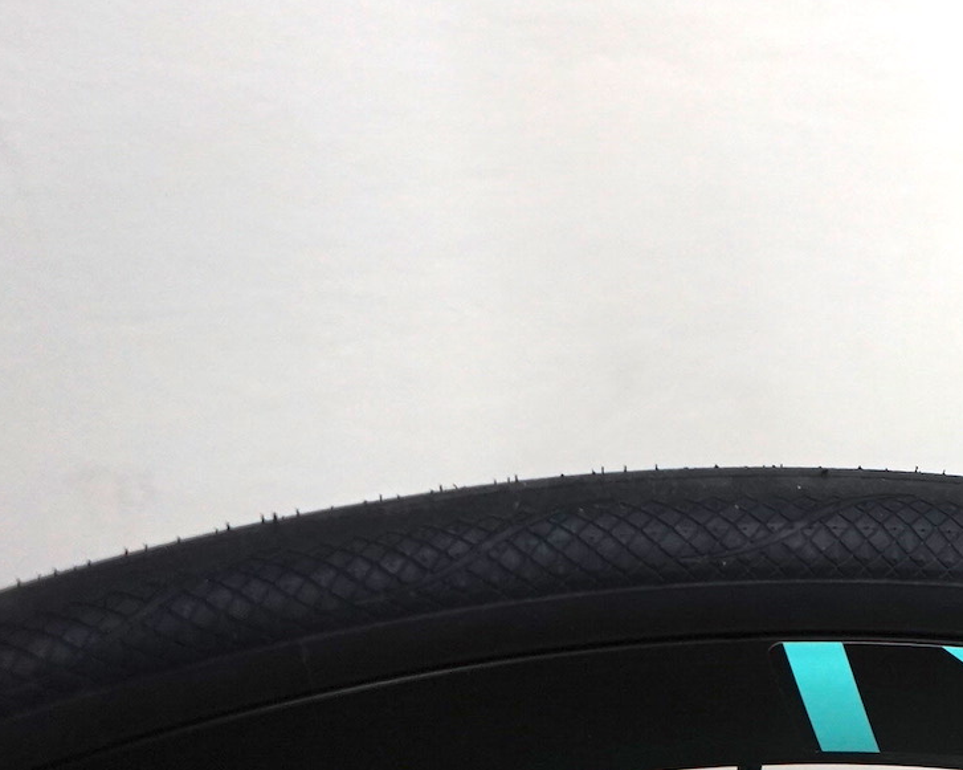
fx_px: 2507
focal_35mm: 88
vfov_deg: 17.1
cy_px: 42
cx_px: 1420
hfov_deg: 19.2
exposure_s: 1/160
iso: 1000
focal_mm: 31
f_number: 4
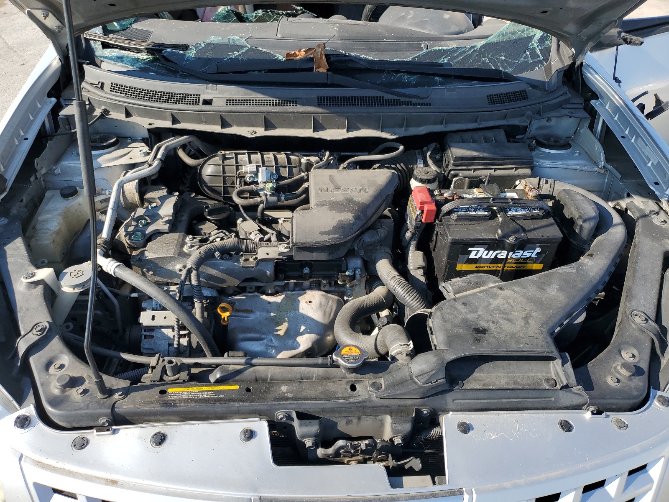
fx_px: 502
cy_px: 251
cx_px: 334
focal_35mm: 26
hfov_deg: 67.3
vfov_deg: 53.1
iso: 50
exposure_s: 1/1429
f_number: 1.5
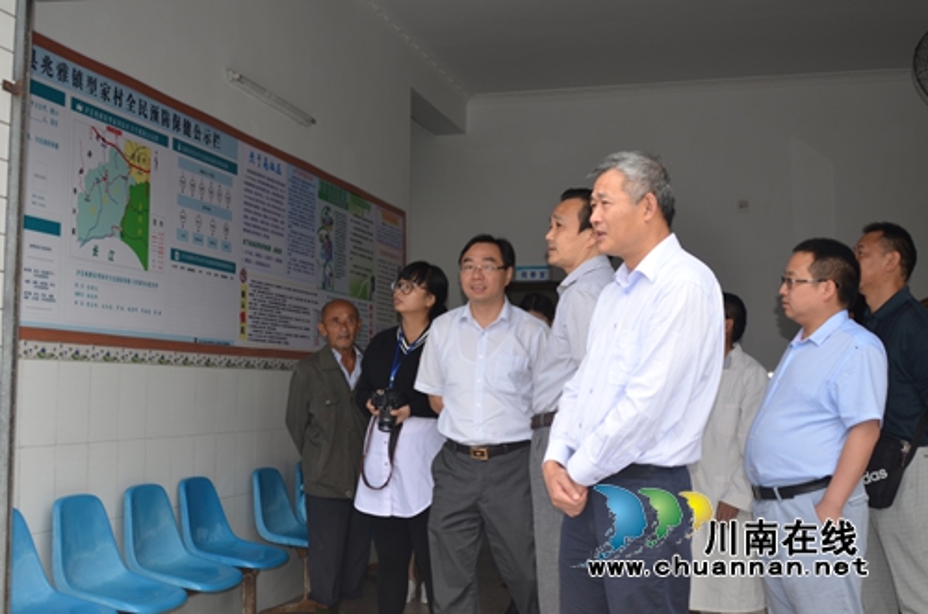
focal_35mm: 42
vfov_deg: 31.7
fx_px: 1080
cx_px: 464
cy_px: 307
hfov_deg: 46.5
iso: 100
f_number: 3.5
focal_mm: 28
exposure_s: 1/125
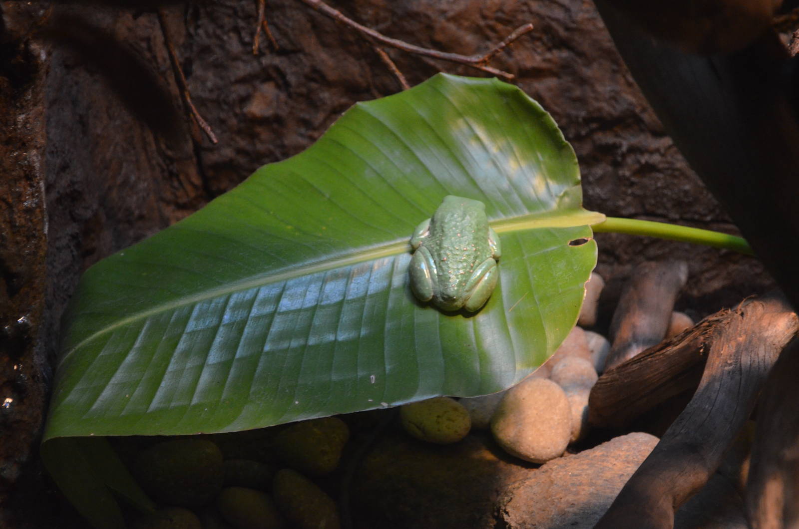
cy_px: 264
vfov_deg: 16.5
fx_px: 1827
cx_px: 400
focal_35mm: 82
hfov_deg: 24.7
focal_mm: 55
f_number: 5.6
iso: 2500
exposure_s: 1/30
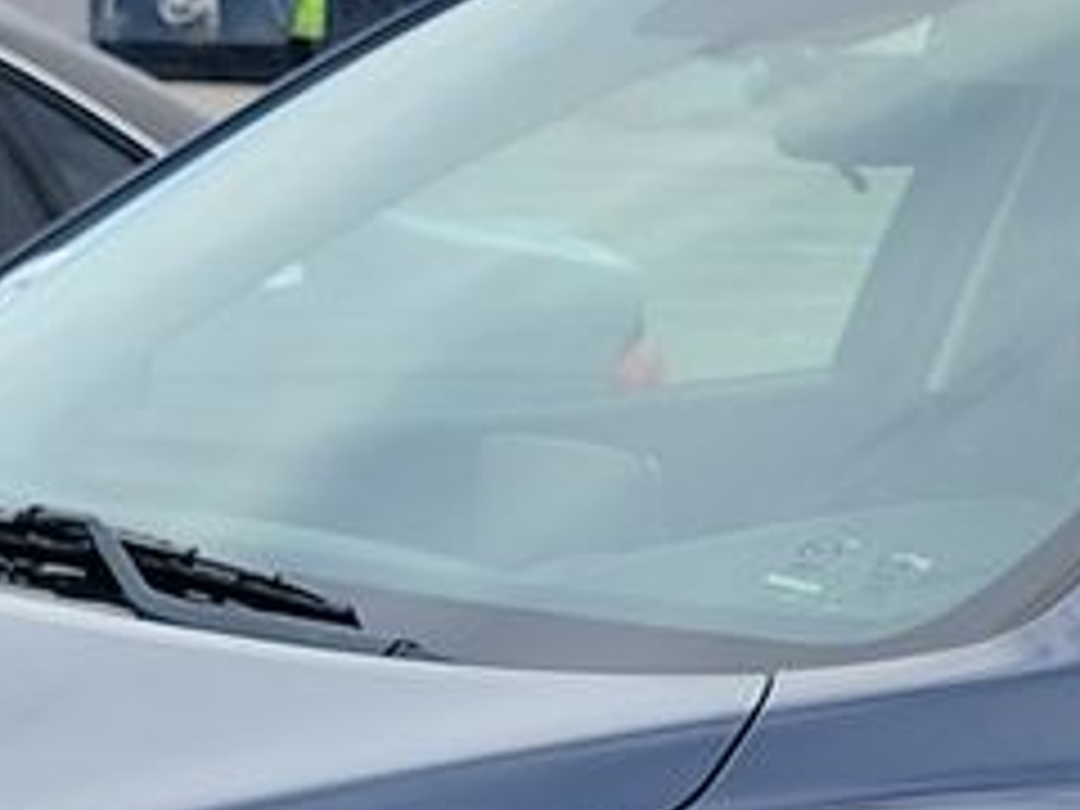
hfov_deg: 12.3
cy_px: 1166
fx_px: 4992
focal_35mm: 160
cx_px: 626
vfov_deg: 9.1
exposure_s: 1/487
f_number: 1.8
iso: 50
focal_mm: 6.7
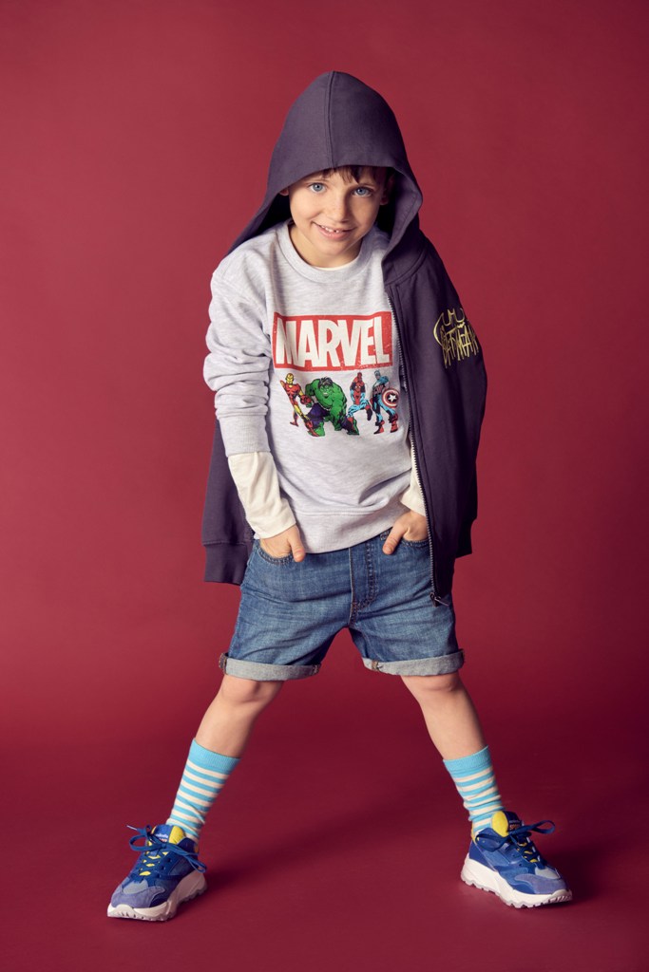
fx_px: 1568
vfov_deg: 34.5
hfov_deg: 23.4
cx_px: 324
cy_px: 486
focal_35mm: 58
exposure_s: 1/125
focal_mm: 58
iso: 100
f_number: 5.6
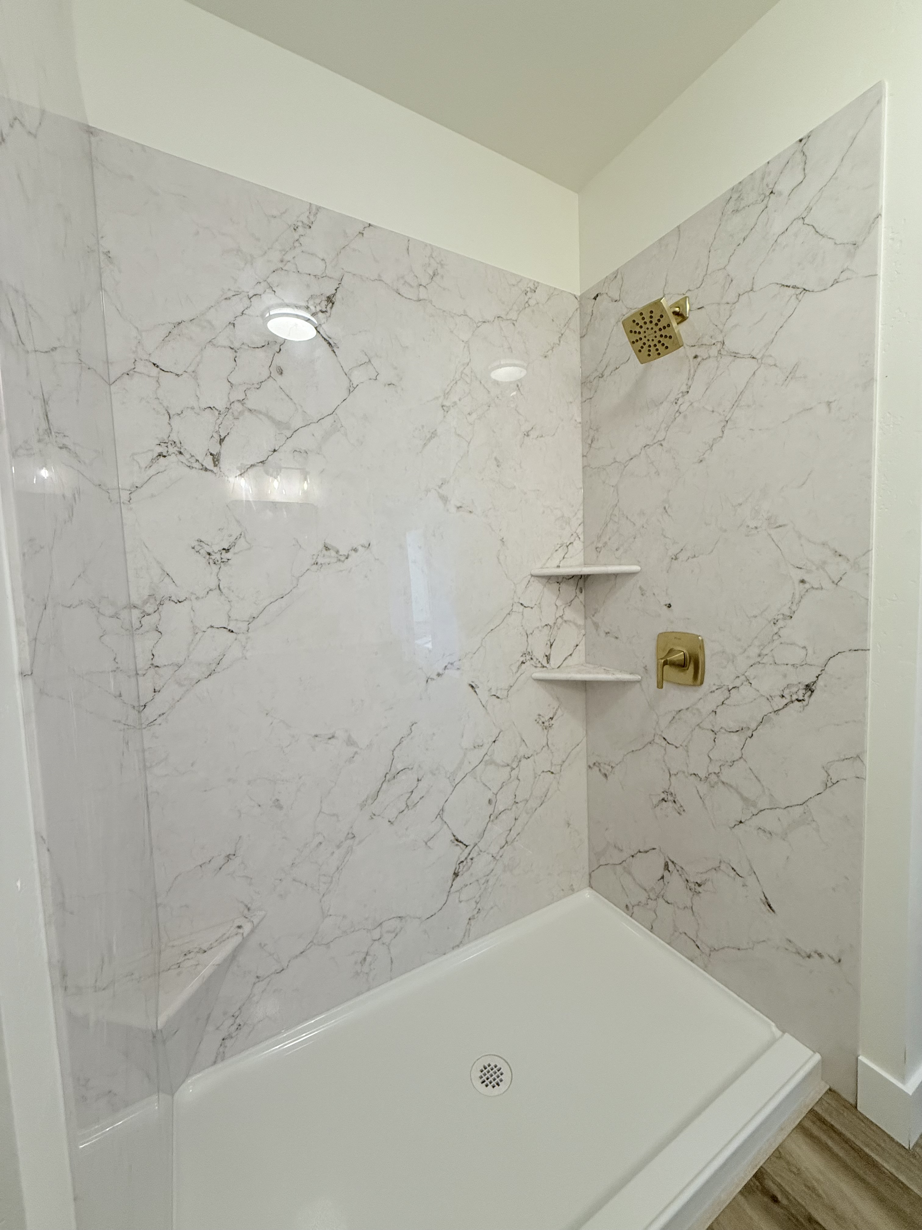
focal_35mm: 14
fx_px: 497
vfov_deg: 102.1
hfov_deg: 85.7
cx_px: 461
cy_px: 615
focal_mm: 2.22
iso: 250
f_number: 2.2
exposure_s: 1/120
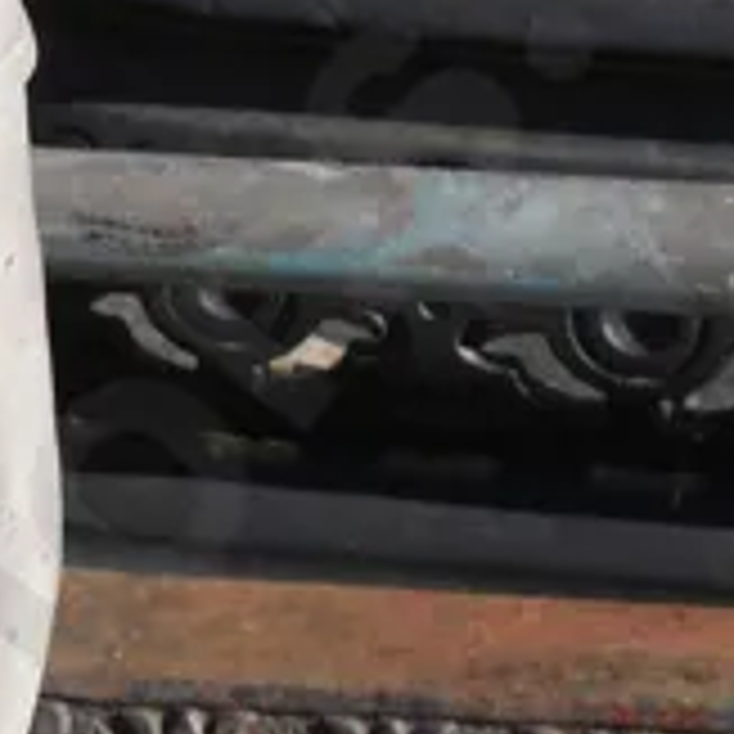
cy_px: 1022
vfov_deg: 5.1
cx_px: -268
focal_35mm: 344
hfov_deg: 5.1
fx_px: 8252
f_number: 8
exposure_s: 1/320
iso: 200
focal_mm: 31
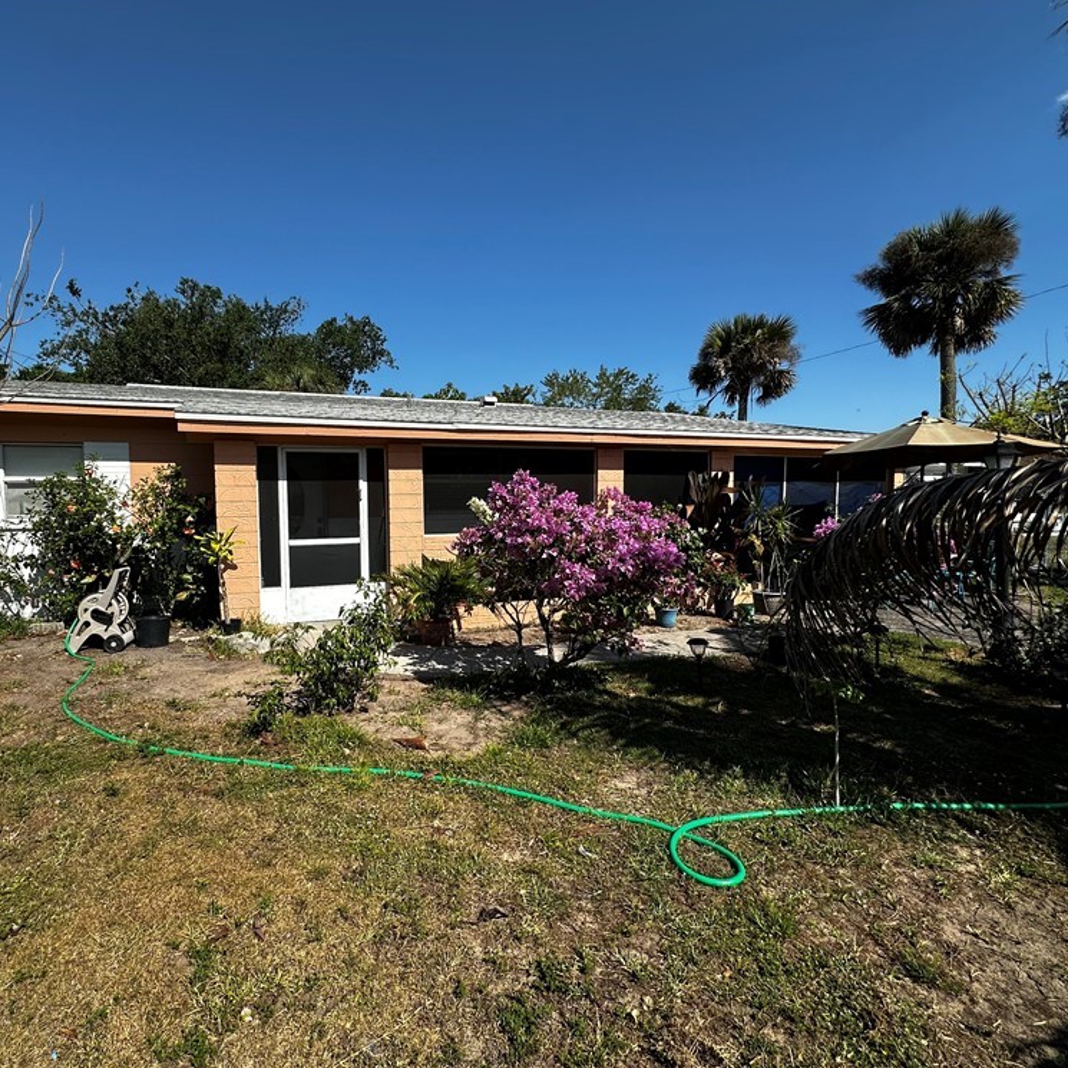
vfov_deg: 84.0
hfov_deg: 83.3
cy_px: 539
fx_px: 593
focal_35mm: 17
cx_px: 449
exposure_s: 1/2174
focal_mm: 2.22
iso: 50
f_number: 2.2
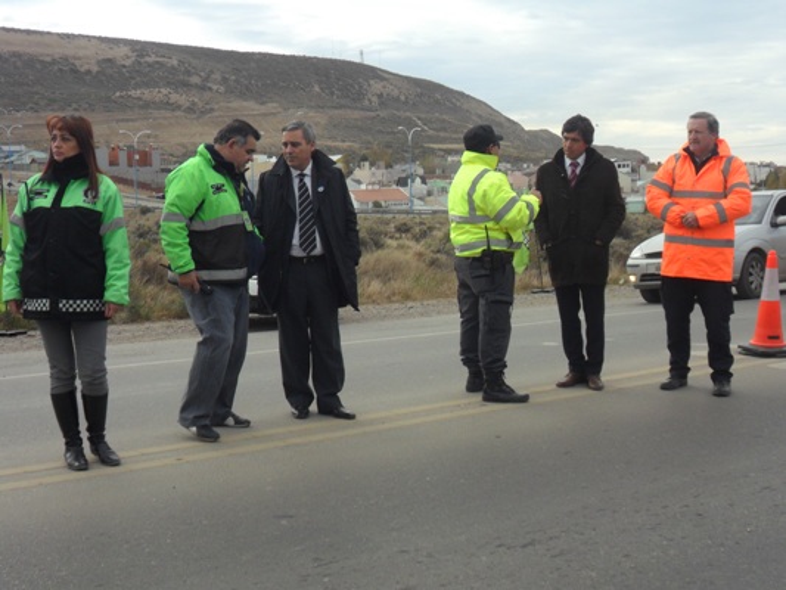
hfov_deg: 36.8
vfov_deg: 28.0
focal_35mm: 52
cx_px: 393
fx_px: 1181
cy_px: 295
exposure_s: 1/250
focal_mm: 9.3
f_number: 5
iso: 80
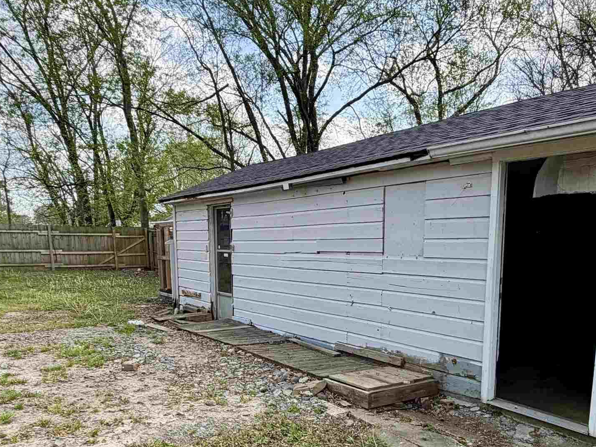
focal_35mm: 30
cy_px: 324
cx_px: 354
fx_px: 516
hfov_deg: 59.5
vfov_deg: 45.5
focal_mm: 2.22
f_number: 2.2
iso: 50
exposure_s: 1/502
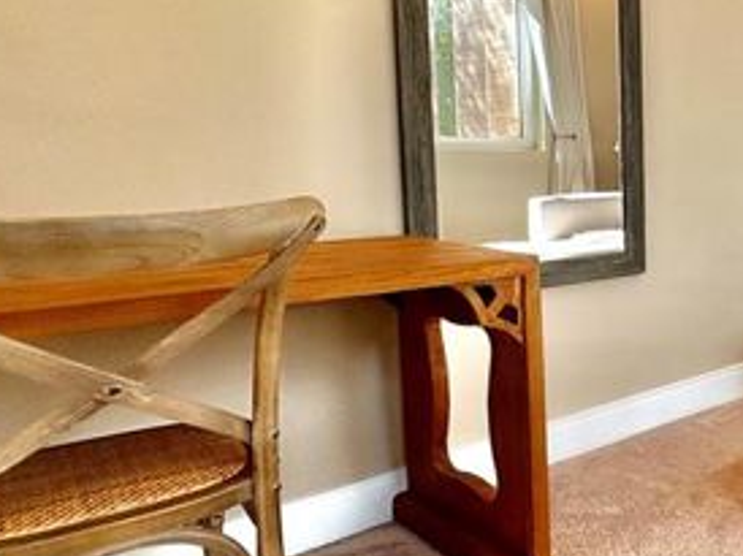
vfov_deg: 39.5
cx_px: 831
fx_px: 772
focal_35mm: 36
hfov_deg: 40.6
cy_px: 228
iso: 40
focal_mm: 2.22
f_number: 2.2
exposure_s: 1/284
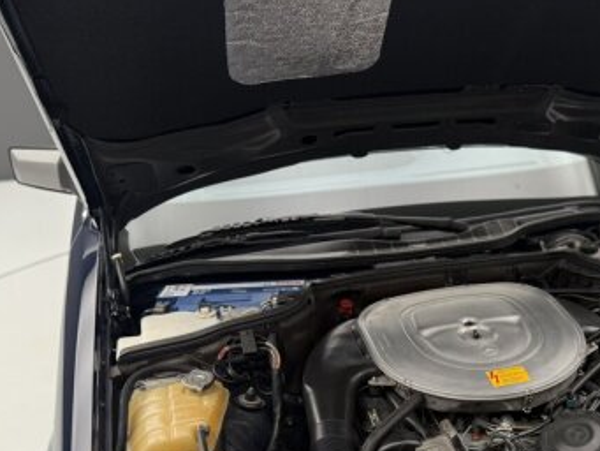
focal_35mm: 45
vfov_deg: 30.6
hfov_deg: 40.5
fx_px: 780
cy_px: 418
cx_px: 472
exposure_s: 1/49
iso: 125
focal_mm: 6.76
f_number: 1.78
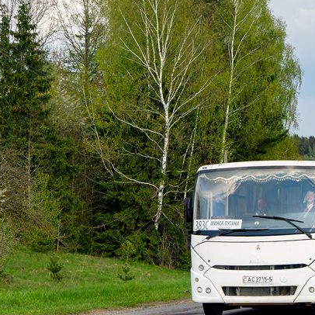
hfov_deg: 12.9
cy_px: 157
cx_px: 248
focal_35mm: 135
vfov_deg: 12.9
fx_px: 1390
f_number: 4
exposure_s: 1/400
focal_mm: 43
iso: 100
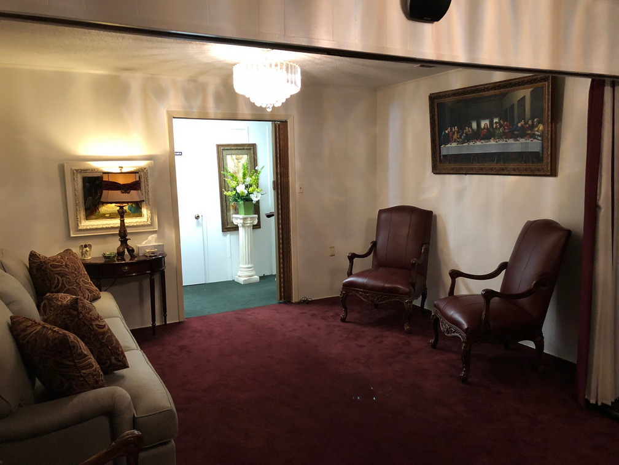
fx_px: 501
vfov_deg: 49.7
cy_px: 232
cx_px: 310
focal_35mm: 28
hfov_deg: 63.4
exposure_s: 1/13
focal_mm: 4
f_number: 1.8
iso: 100
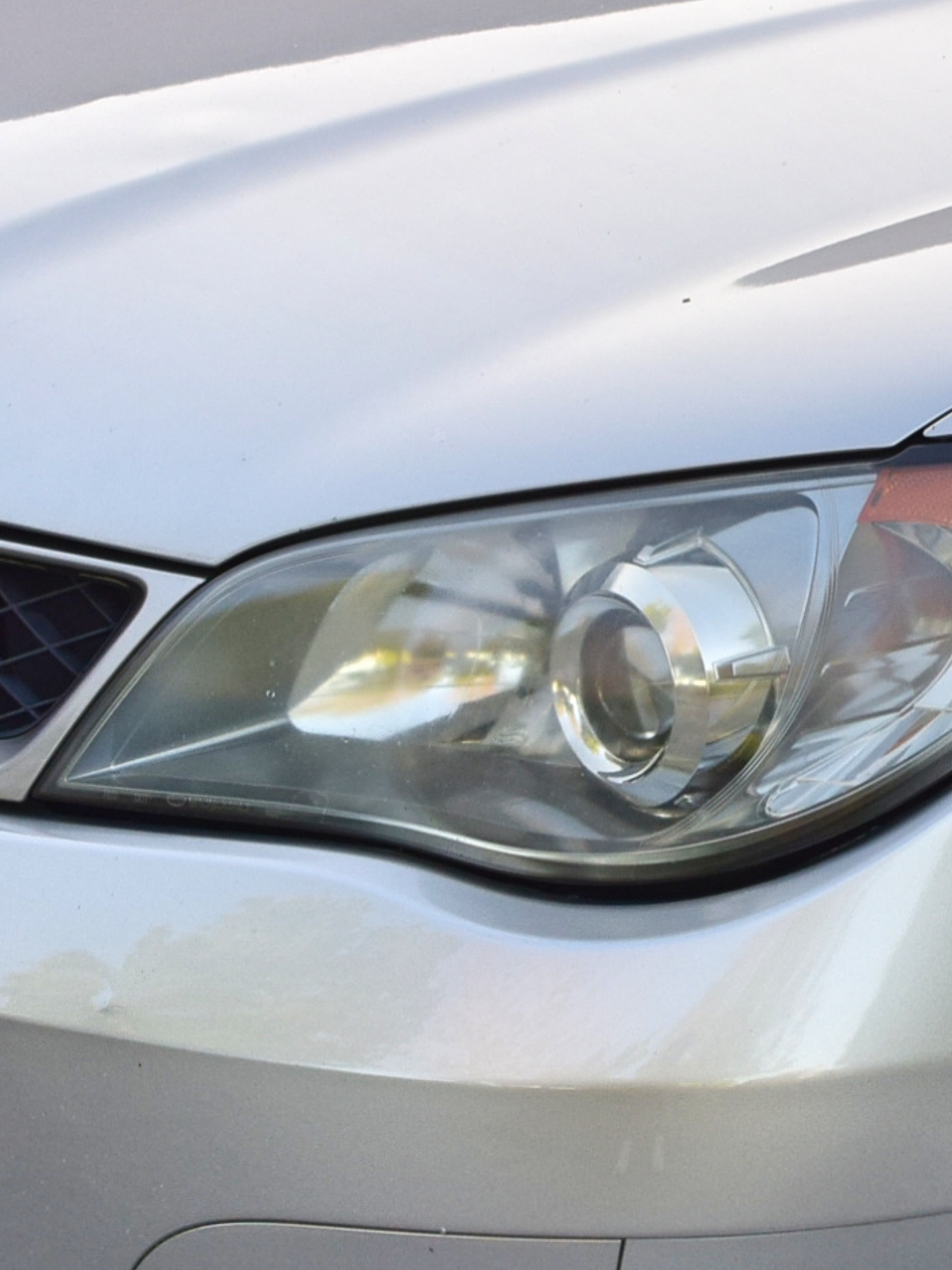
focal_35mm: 161
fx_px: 5889
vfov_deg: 12.3
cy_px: 756
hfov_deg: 9.2
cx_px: 779
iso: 400
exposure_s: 1/100
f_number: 9
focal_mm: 35
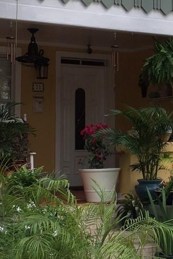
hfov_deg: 14.0
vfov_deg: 21.4
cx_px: 206
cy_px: 107
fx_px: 684
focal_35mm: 95
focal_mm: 4.15
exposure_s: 1/344
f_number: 2.2
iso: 32
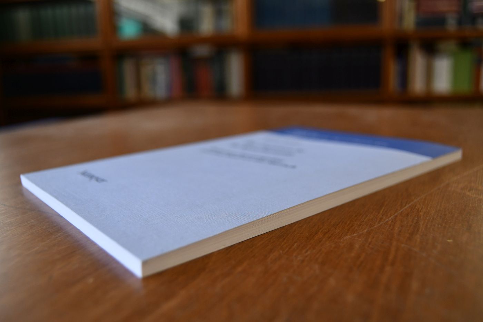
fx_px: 456
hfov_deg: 55.8
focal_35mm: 34
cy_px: 161
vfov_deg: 38.9
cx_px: 242
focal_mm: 23
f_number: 3.8
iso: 800
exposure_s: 1/250
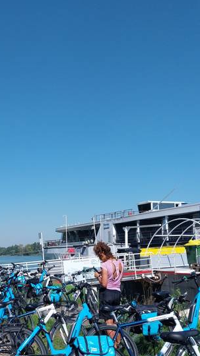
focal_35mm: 42
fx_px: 397
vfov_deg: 48.0
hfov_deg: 27.6
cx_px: 34
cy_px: 220
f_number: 1.8
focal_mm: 4
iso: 25
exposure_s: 1/1366
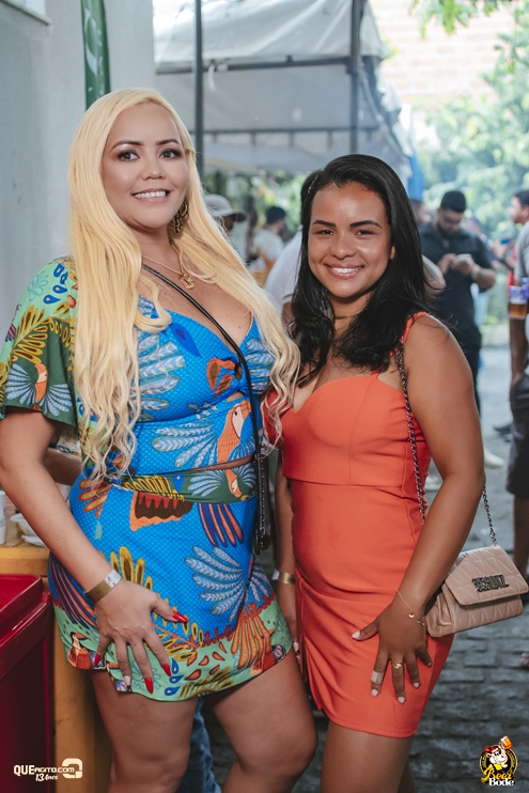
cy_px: 396
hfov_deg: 25.8
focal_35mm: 52
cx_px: 264
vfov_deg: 37.8
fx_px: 1157
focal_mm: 35
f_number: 2.8
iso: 2500
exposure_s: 1/800
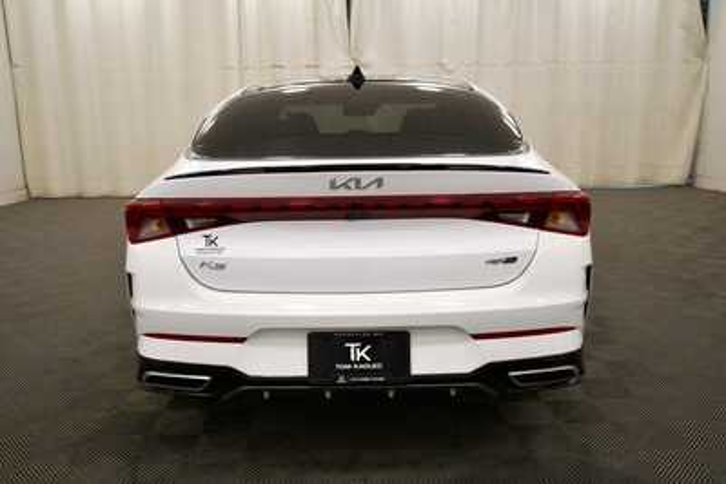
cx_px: 363
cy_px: 242
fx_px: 605
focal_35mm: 30
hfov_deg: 61.9
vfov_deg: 43.6
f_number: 5.6
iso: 560
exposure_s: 1/250
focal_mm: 20
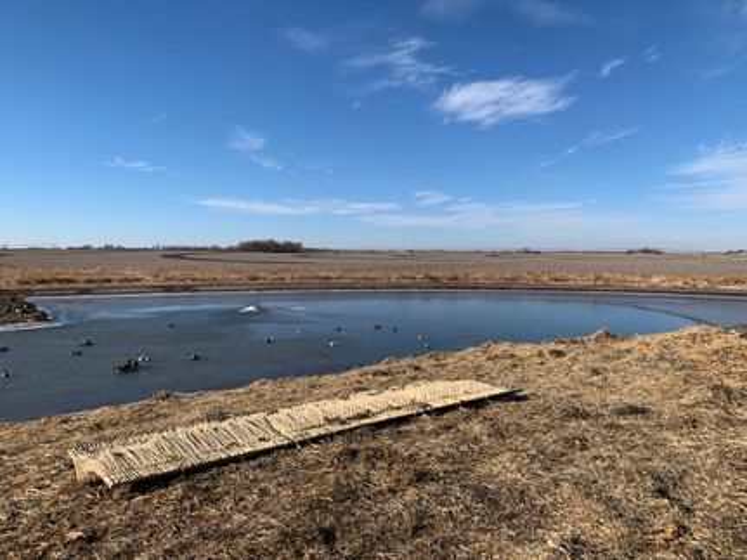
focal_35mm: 26
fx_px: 561
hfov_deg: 67.3
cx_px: 374
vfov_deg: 53.0
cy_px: 280
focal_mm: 4.25
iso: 25
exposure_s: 1/2545
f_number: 1.8
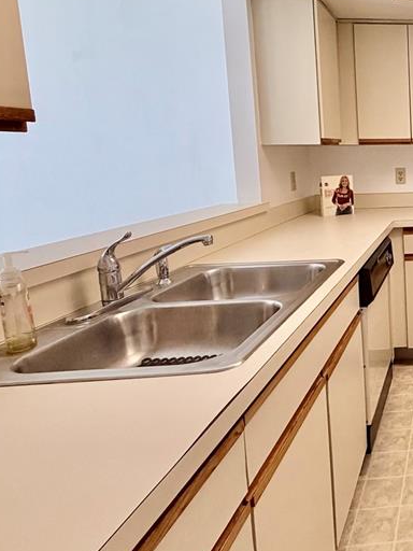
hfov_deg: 37.0
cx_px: 503
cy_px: 197
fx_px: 445
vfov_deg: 62.3
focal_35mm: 28
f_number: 2.2
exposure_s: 1/120
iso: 320
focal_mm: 2.22
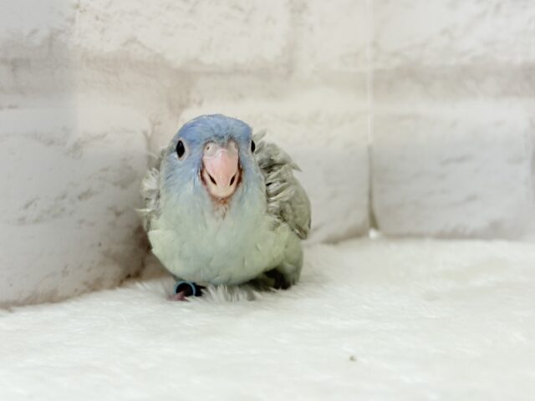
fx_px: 804
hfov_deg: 36.8
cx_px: 268
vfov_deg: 28.0
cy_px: 200
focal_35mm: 52
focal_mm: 5.96
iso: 100
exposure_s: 1/100
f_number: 1.6
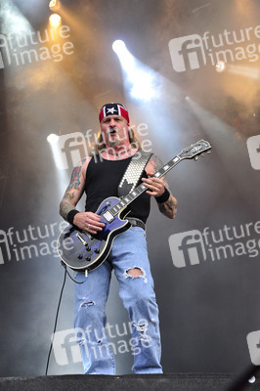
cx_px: 130
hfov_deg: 15.7
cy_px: 196
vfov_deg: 23.4
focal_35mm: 87
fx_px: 944
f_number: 5
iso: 640
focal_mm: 58
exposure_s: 1/800
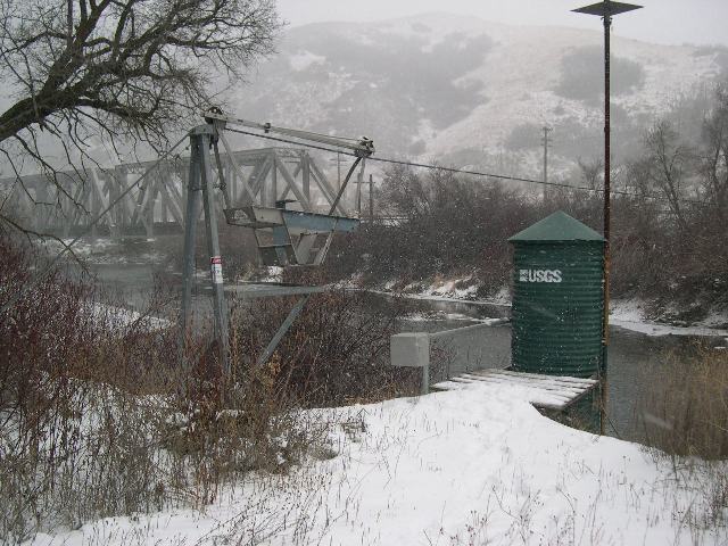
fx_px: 799
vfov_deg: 37.7
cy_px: 273
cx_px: 364
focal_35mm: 38
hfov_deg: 49.0
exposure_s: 1/244
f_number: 2.8
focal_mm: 8
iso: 100
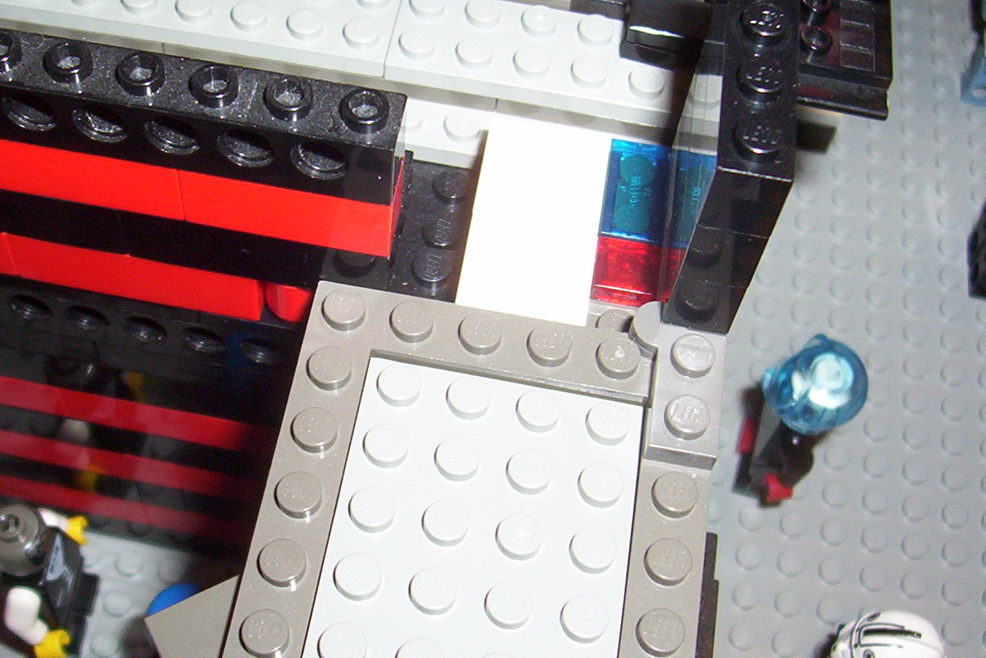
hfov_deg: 33.9
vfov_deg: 23.0
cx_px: 412
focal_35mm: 59
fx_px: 1616
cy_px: 359
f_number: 2.73
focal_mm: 5.77
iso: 140
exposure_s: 1/60
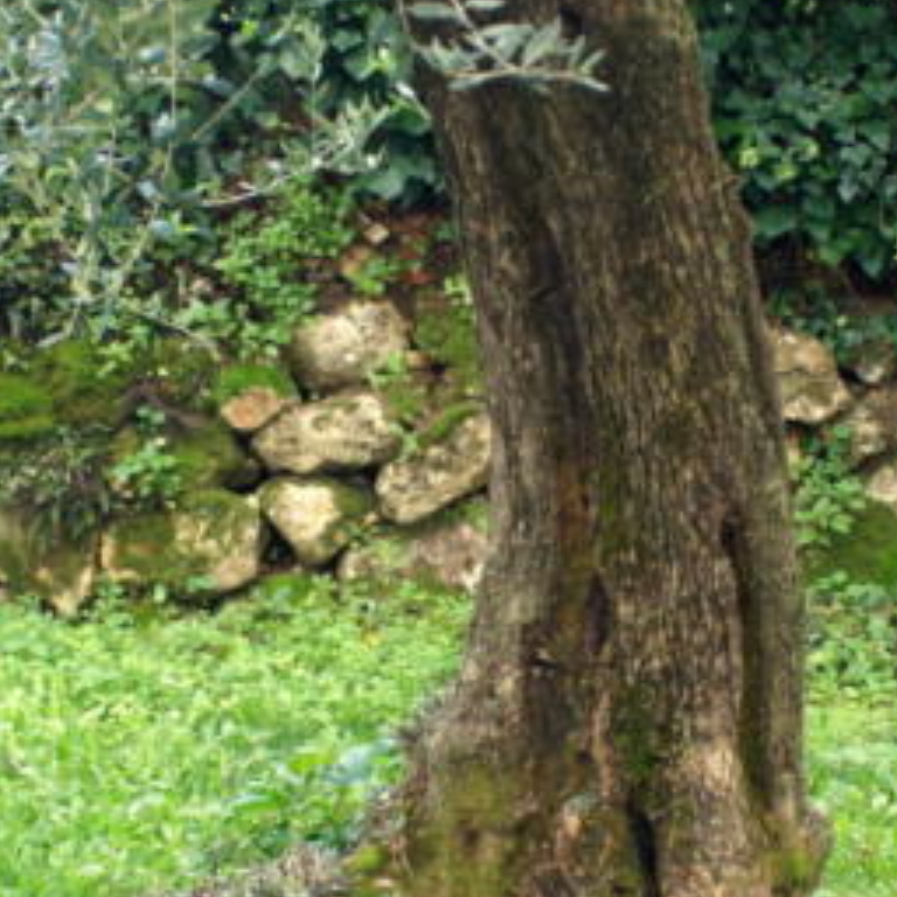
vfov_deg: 12.8
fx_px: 4011
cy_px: 547
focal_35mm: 137
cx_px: 412
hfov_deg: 12.8
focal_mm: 55
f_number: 4
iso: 400
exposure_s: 1/160
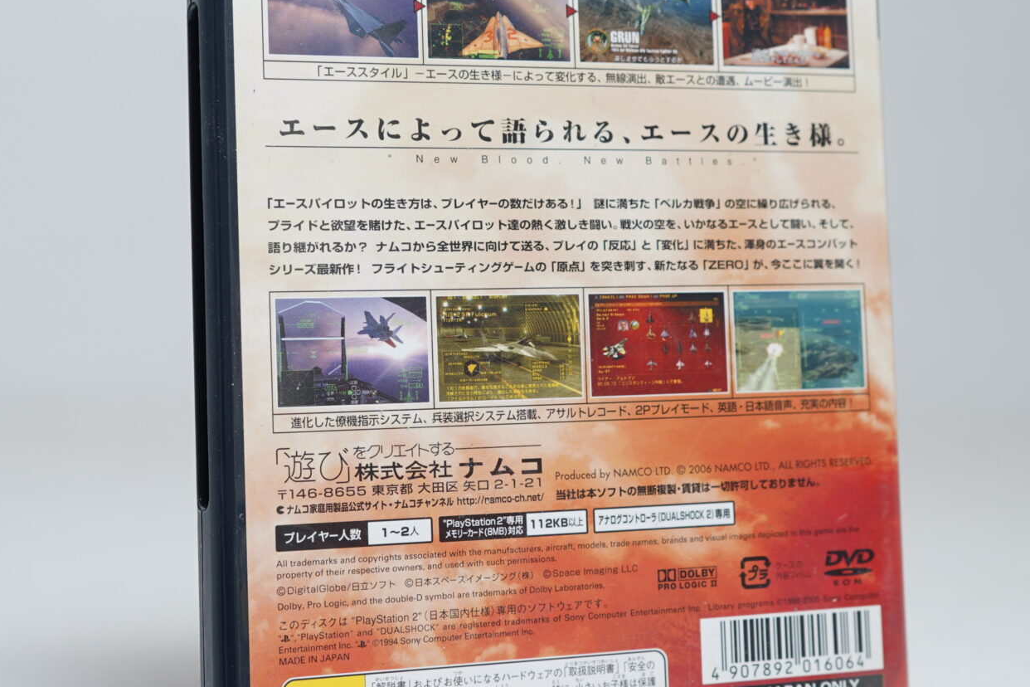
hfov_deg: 29.6
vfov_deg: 20.0
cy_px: 273
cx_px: 552
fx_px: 1945
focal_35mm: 68
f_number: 5
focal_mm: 33
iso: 64
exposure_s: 1/5
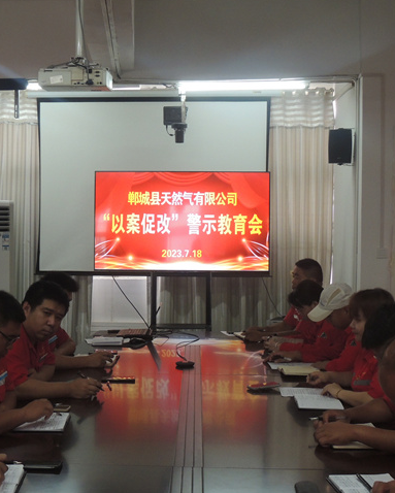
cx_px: 140
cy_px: 244
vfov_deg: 33.0
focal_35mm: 57
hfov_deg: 26.6
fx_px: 832
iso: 400
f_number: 3.4
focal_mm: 7.6
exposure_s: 1/40
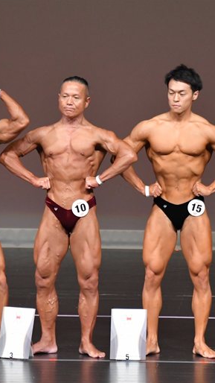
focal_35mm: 474
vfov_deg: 4.6
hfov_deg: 2.6
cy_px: 192
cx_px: 123
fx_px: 4806
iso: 4000
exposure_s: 1/400
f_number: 5.6
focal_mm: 200
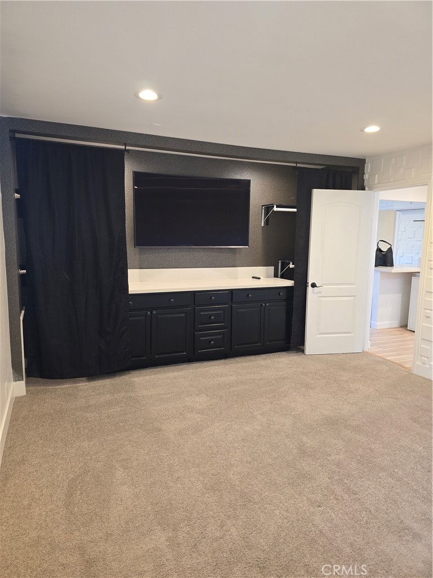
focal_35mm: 23
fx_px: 384
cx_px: 216
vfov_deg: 73.9
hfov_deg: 58.9
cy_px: 289
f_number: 1.7
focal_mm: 6.3
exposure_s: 1/120
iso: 640
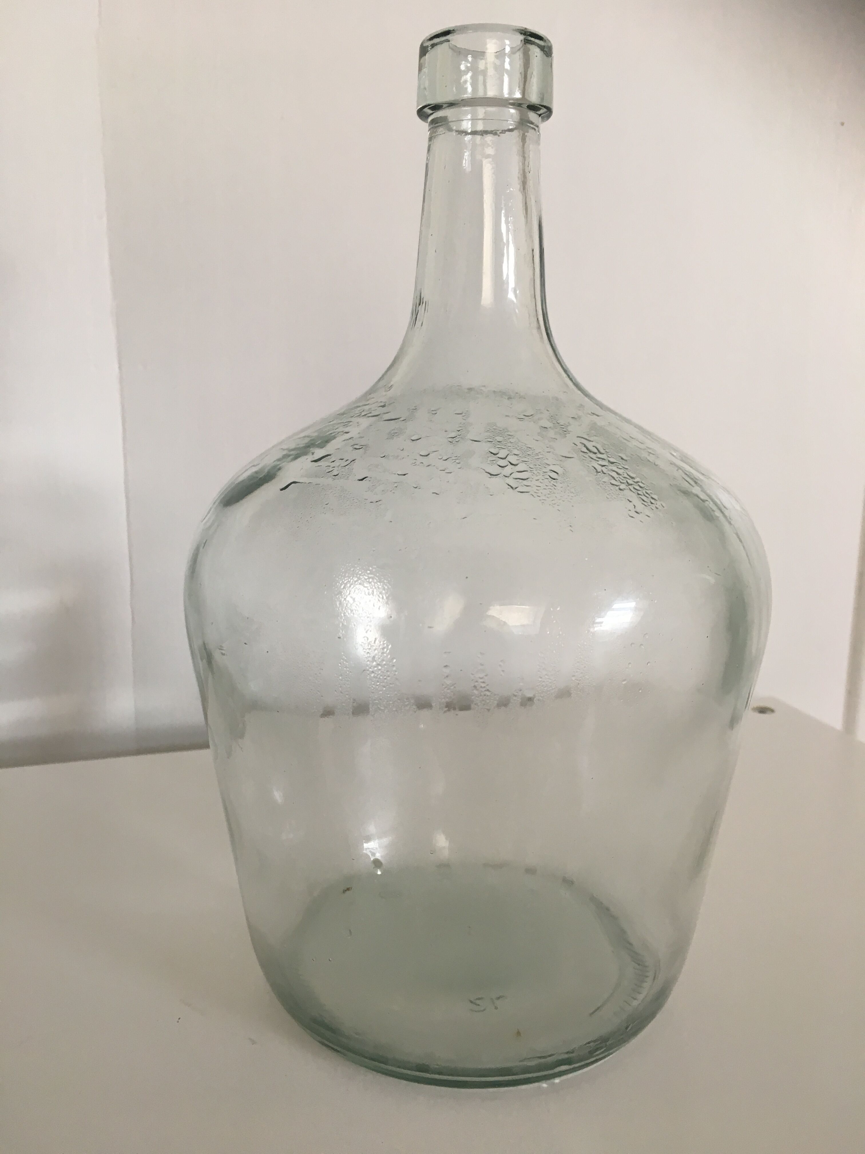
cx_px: 432
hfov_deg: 48.2
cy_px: 577
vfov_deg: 61.7
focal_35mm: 29
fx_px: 966
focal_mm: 4.15
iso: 25
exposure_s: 1/33
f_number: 2.2
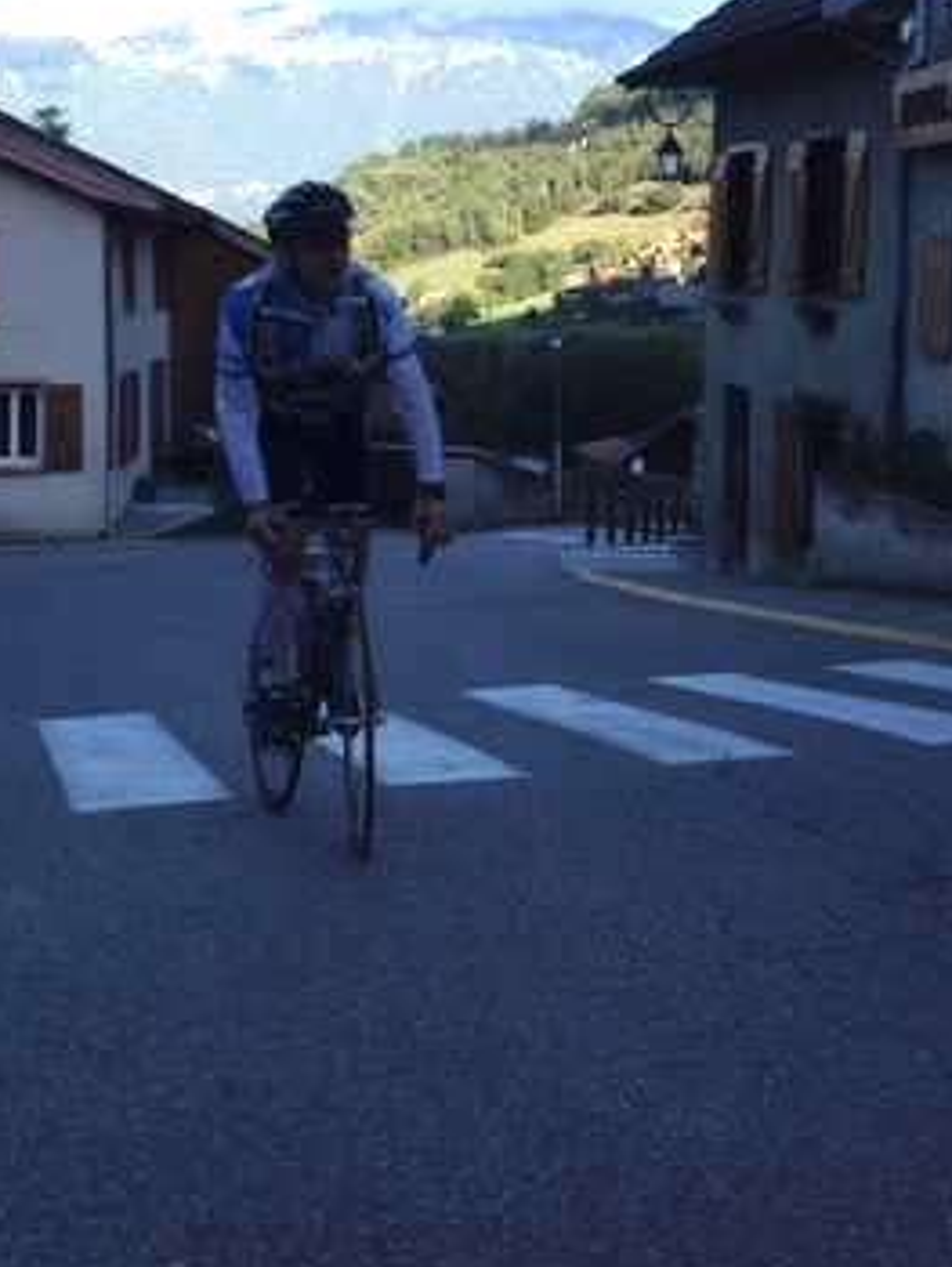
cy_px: 398
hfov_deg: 24.4
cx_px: 449
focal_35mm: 60
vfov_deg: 31.8
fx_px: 2197
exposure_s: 1/690
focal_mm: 4.28
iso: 50
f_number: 2.4
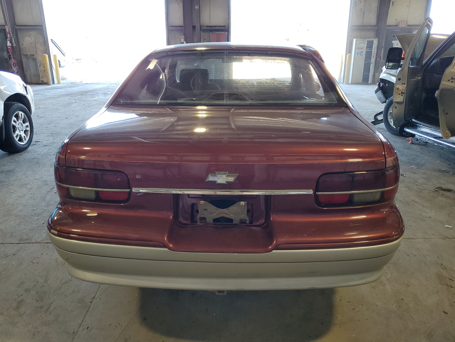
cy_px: 171
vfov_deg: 53.1
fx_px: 342
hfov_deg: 67.3
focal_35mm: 26
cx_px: 228
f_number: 1.5
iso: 95
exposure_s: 1/120
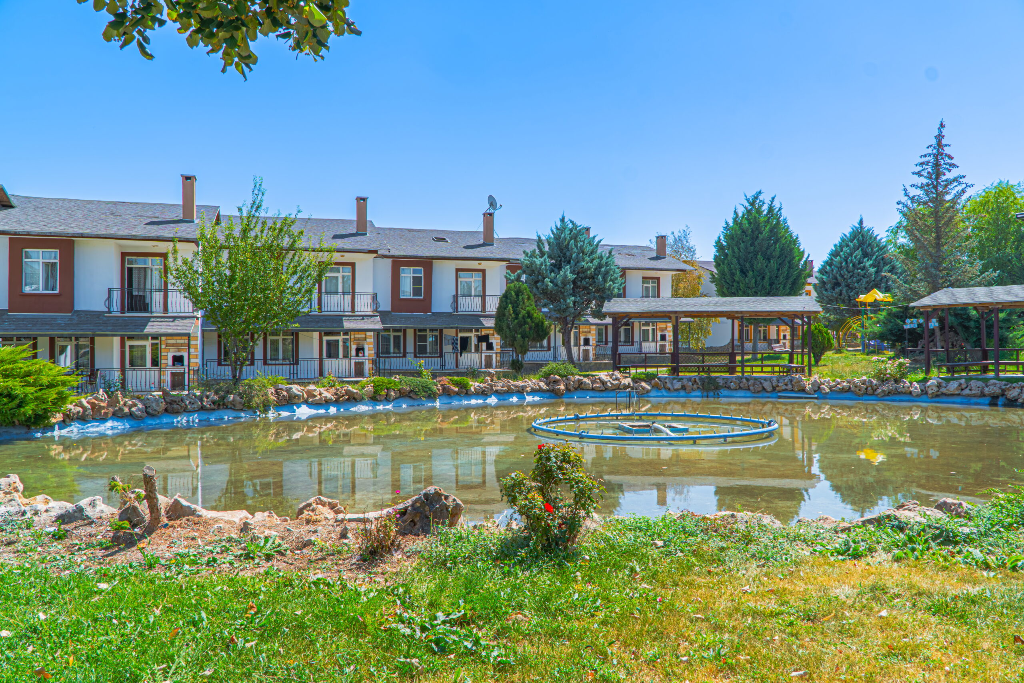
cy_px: 342
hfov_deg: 67.4
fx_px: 768
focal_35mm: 27
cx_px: 512
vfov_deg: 47.9
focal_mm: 18
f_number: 10
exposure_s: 1/200
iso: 100
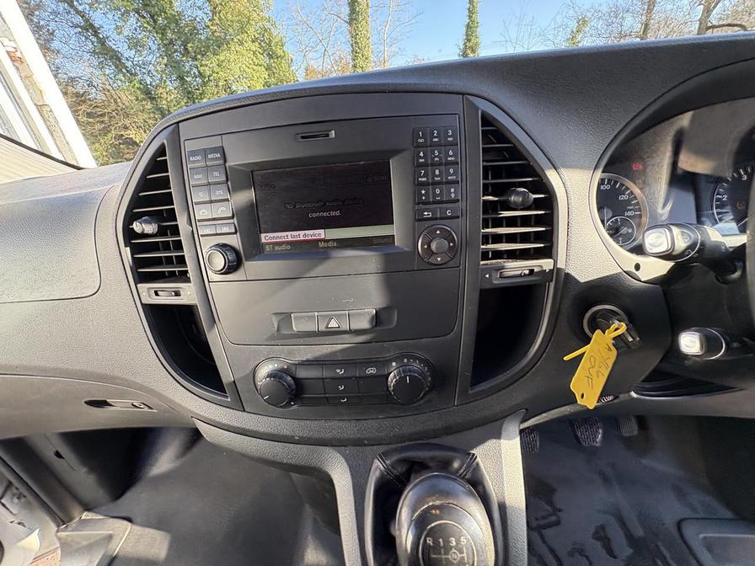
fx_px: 305
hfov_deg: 102.1
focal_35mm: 14
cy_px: 283
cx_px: 378
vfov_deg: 85.7
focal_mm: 2.22
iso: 125
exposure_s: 1/100
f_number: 2.2
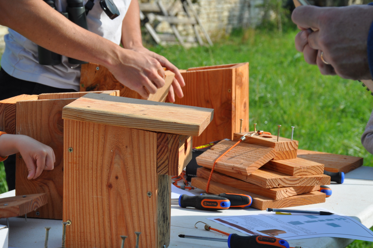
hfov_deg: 20.6
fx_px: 1025
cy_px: 124
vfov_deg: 13.8
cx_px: 186
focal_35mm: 99
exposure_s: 1/320
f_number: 9
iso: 200
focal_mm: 66
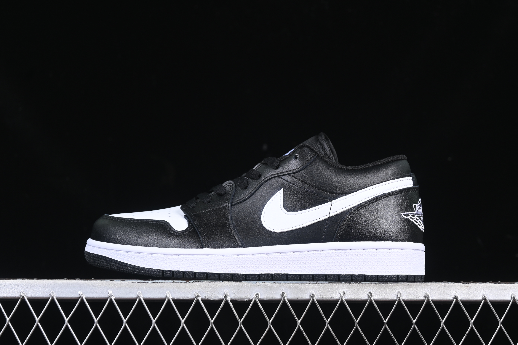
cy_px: 172
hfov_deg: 27.0
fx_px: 1079
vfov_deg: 18.2
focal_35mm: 75
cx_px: 259
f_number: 6.3
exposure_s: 1/60
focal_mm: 50
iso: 160
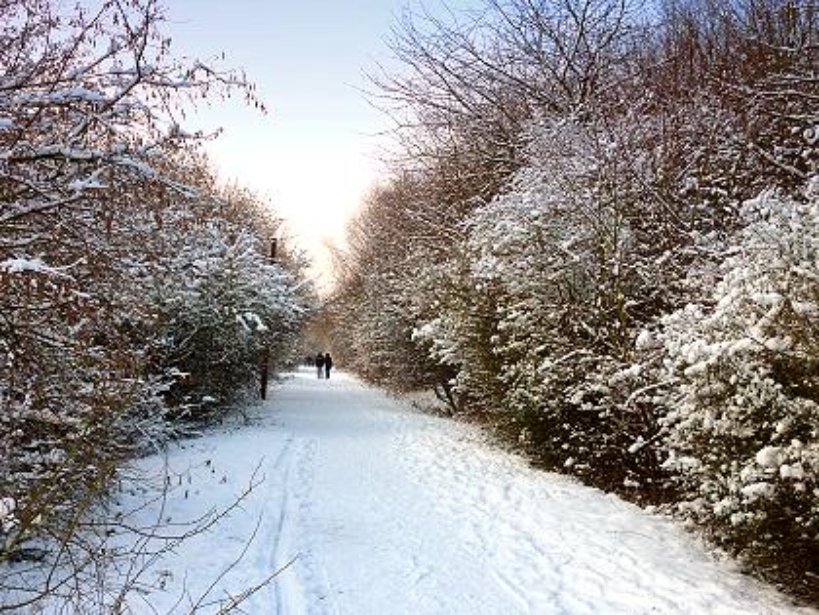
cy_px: 308
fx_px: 1136
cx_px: 410
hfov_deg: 39.7
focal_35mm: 48
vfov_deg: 30.3
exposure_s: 1/200
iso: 80
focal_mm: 7.9
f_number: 4
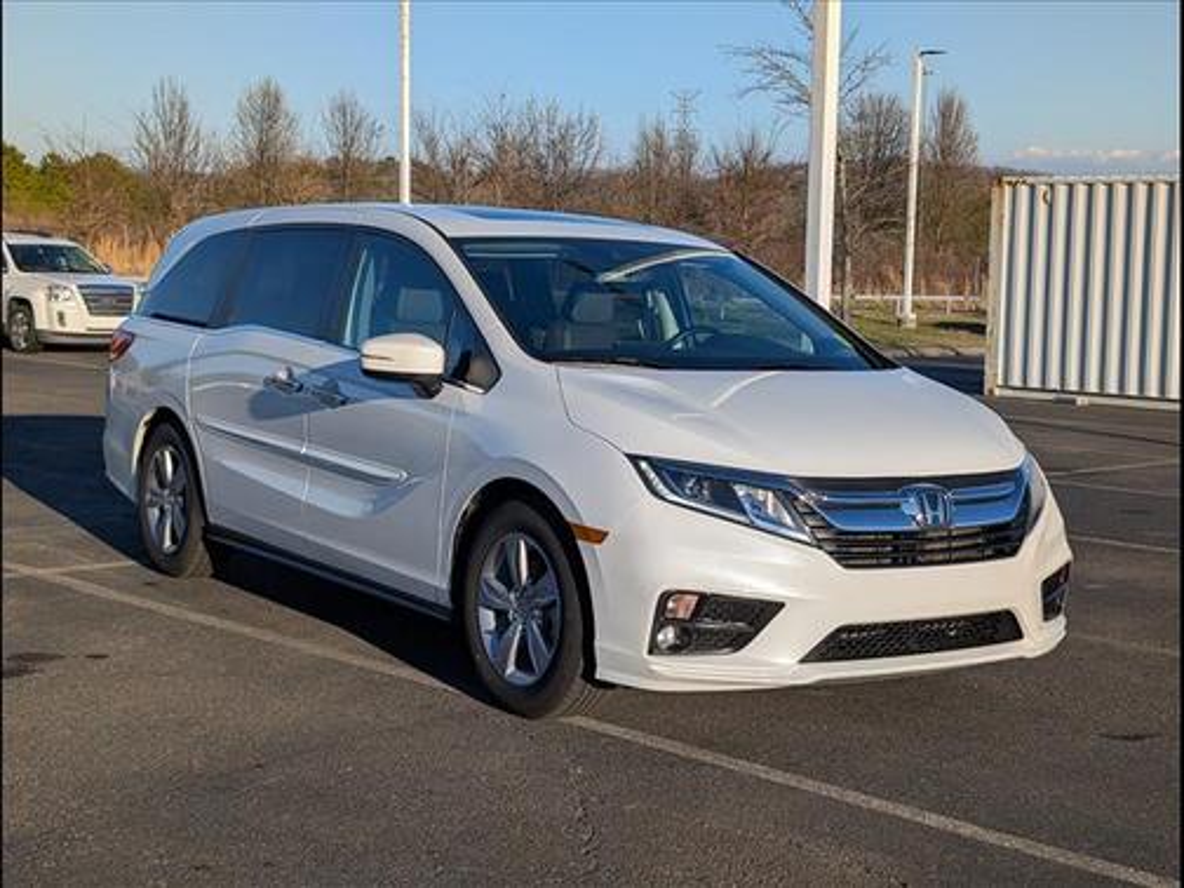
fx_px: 1676
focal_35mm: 49
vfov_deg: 29.7
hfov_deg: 38.9
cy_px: 444
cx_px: 592
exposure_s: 1/2500
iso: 22
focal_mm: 6.9
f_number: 1.68
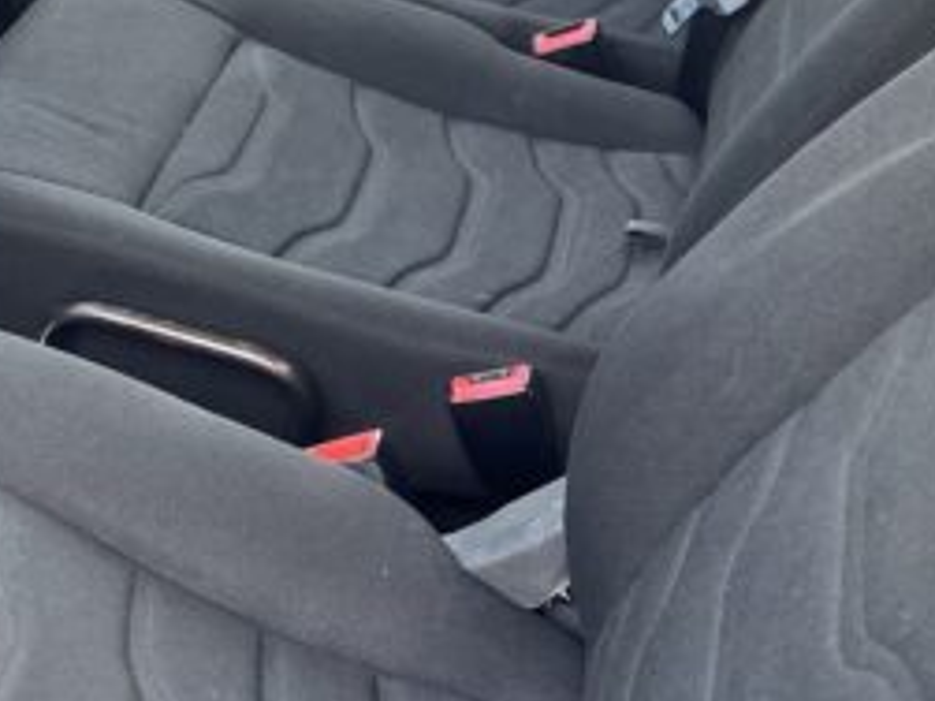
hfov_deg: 22.4
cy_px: 183
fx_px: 2241
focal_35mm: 83
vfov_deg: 17.7
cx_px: -56
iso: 100
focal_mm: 5.1
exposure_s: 1/121
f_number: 1.6
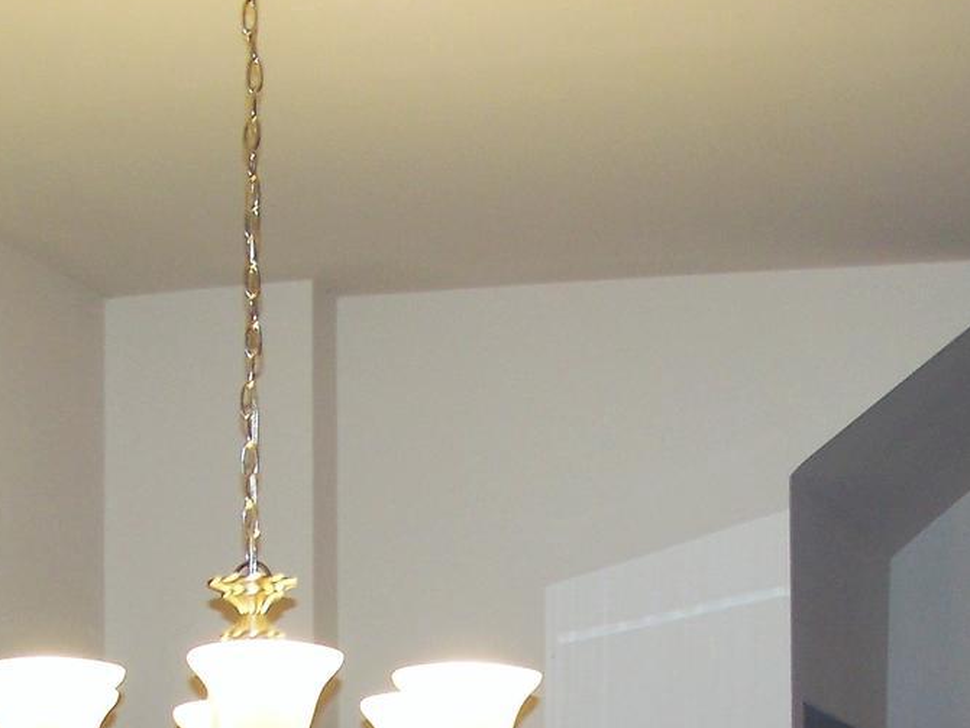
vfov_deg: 12.8
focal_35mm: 110
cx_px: 592
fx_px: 3083
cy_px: 1099
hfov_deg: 17.9
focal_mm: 5.85
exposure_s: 1/30
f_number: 2.8
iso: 64
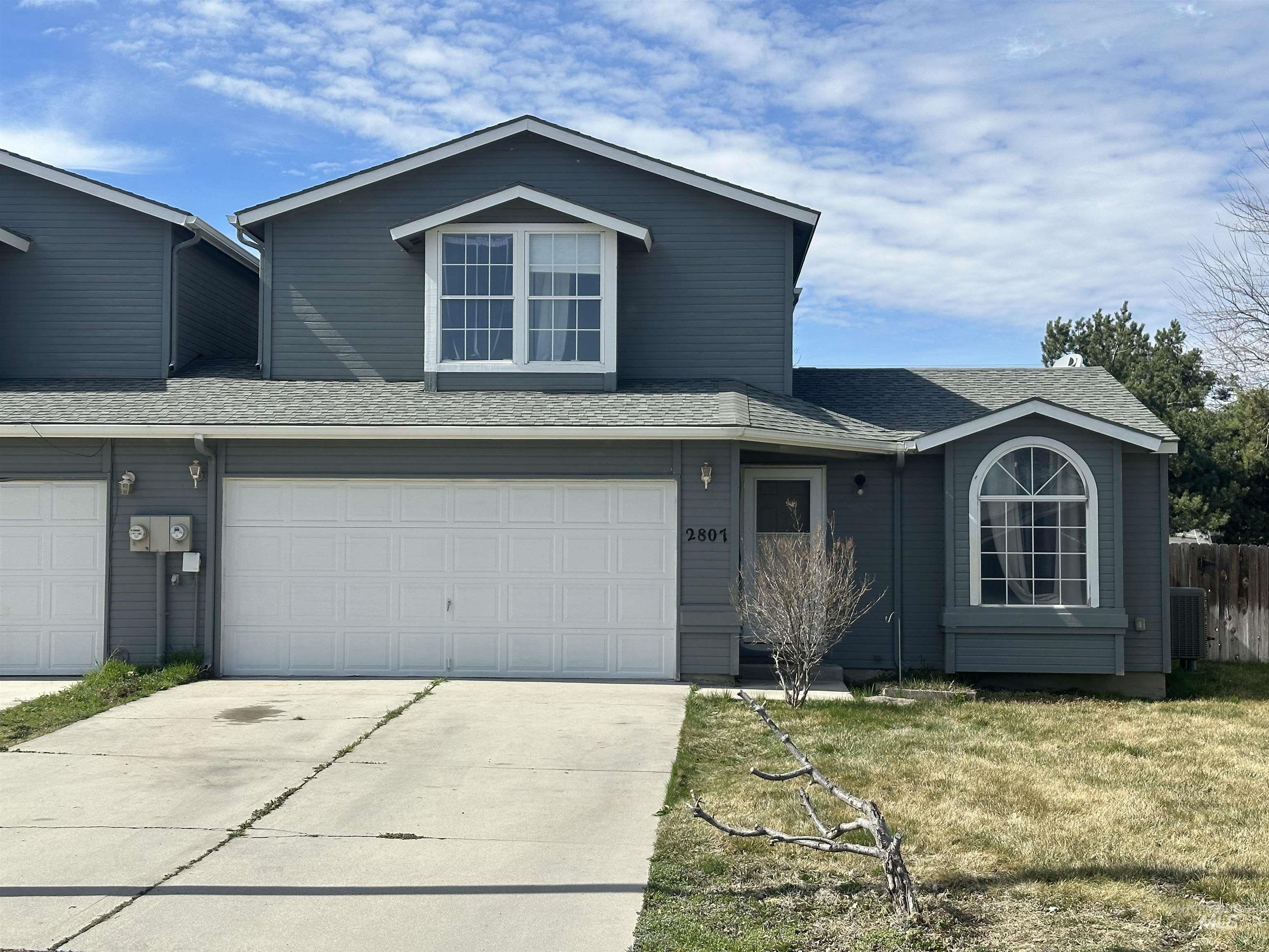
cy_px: 476
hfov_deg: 39.7
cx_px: 634
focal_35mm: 48
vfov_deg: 30.3
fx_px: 1760
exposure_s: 1/4785
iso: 64
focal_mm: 6.86
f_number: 1.78
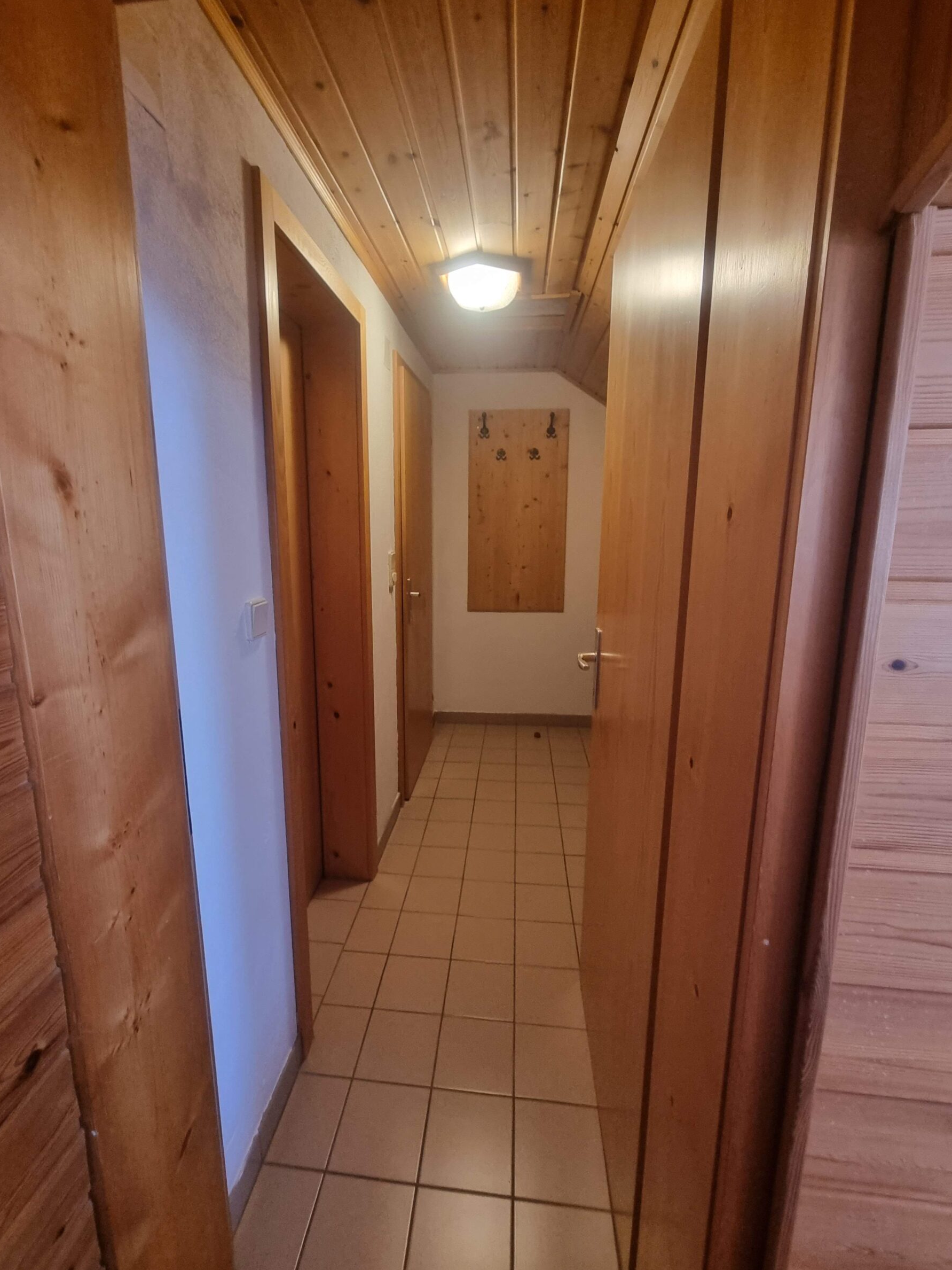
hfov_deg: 85.6
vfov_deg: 102.0
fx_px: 513
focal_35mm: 14
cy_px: 607
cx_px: 450
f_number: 2.2
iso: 400
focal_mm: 2.2
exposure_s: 1/33
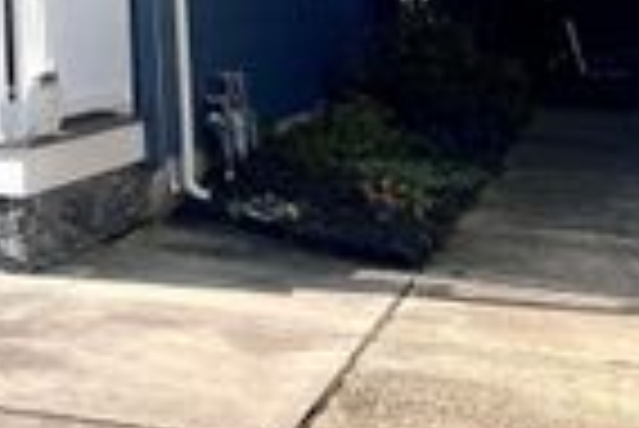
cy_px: -250
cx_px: -418
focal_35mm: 95
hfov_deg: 18.1
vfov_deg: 13.4
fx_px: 1688
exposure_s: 1/3356
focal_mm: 5.7
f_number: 1.5
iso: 50
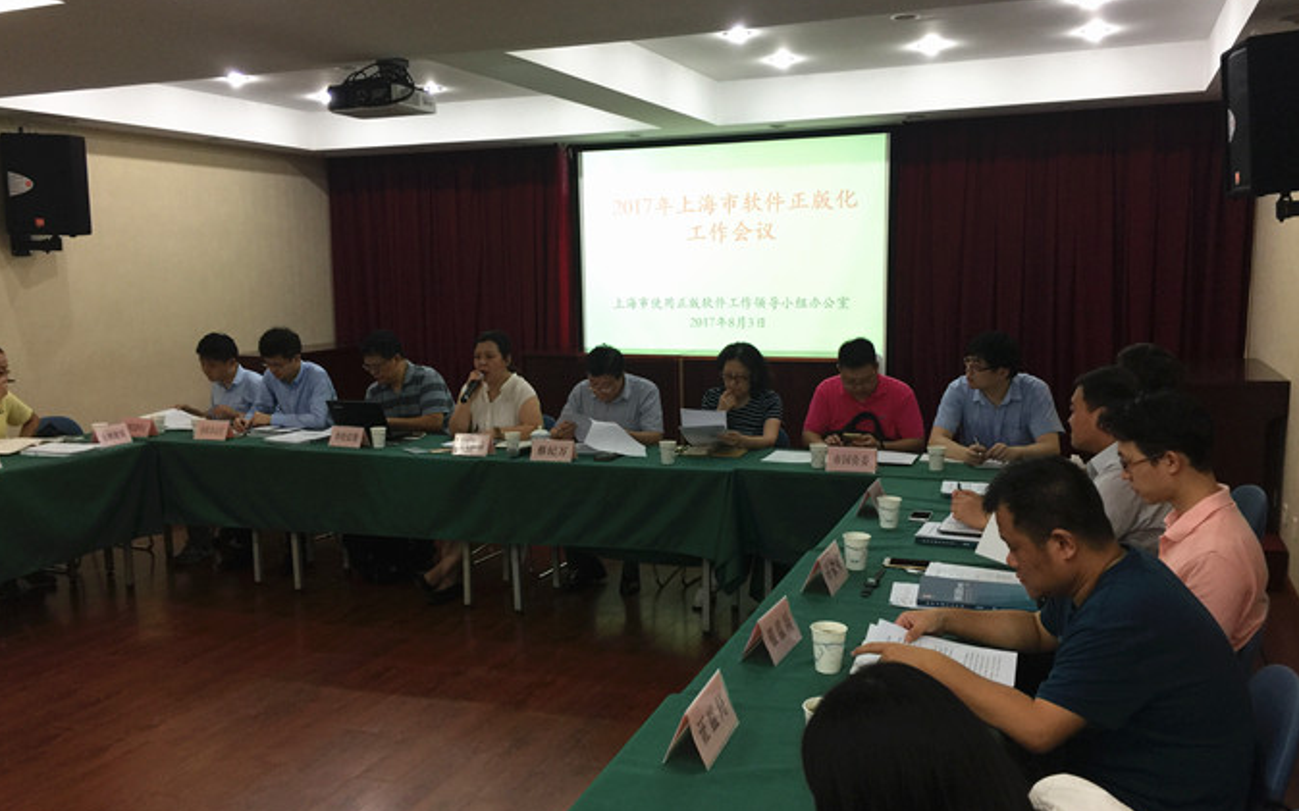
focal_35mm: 31
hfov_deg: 61.2
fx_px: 1097
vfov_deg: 40.6
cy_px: 433
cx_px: 648
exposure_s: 1/17
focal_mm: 4.15
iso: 64
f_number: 2.2
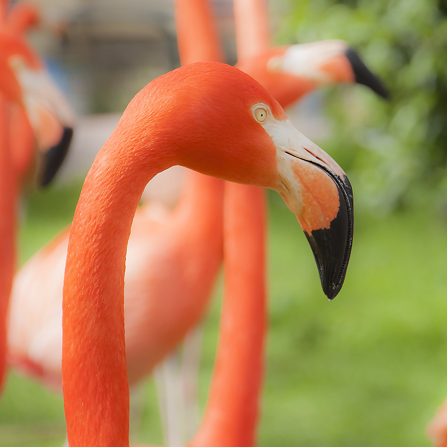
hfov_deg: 6.2
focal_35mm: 284
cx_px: 378
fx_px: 4148
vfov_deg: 6.2
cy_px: 212
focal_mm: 105
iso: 200
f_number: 5.6
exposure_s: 1/400
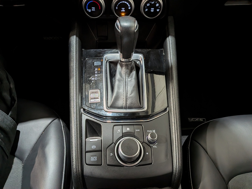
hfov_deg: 71.6
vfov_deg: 56.8
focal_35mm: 24
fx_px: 175
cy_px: 94
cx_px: 126
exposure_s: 1/50
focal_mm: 4.53
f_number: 1.7
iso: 28
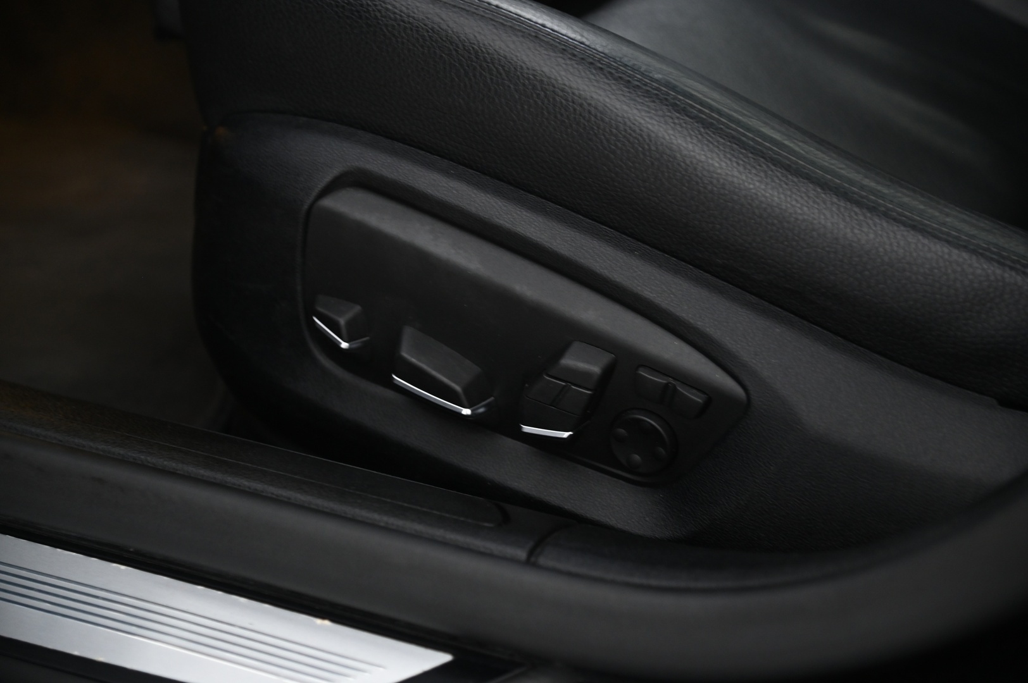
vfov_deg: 18.2
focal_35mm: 75
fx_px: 2140
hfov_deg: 27.0
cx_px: 514
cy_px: 342
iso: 2000
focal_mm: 75
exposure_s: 1/13
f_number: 4
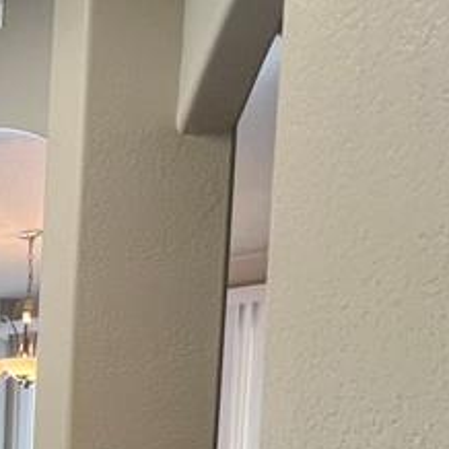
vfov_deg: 28.1
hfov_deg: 22.6
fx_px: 792
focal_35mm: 54
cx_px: -303
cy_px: 524
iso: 125
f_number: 1.8
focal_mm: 1.57
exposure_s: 1/120
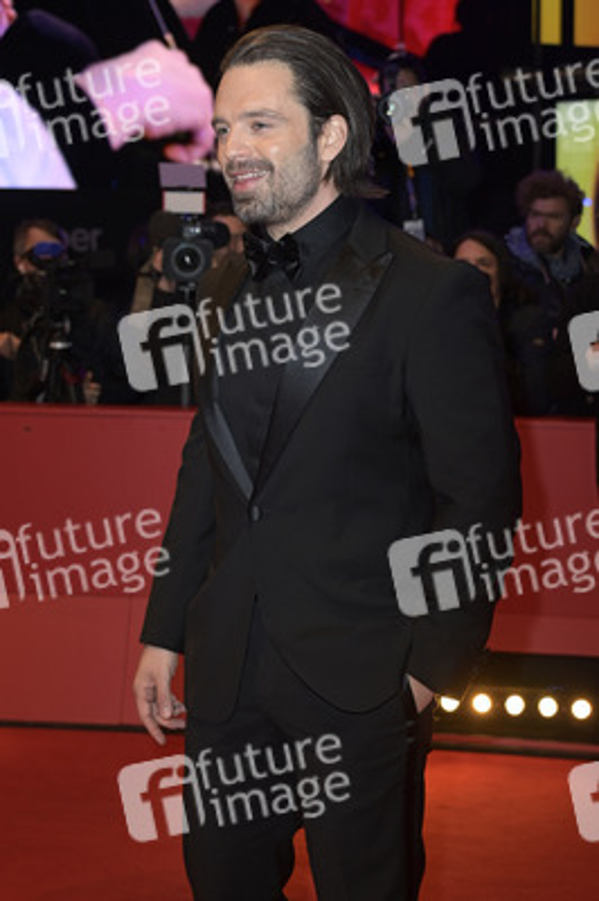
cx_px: 300
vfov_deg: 32.4
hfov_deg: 21.9
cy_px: 450
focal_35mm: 62
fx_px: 1550
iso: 800
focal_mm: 62
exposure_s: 1/200
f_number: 5.6
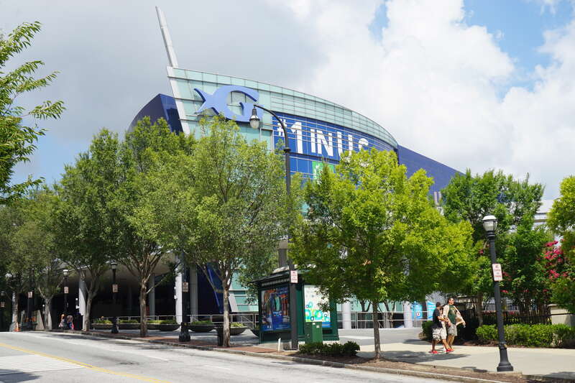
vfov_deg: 25.7
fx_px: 838
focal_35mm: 52
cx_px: 288
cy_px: 192
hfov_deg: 37.9
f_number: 11
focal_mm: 35
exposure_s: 1/125
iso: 100
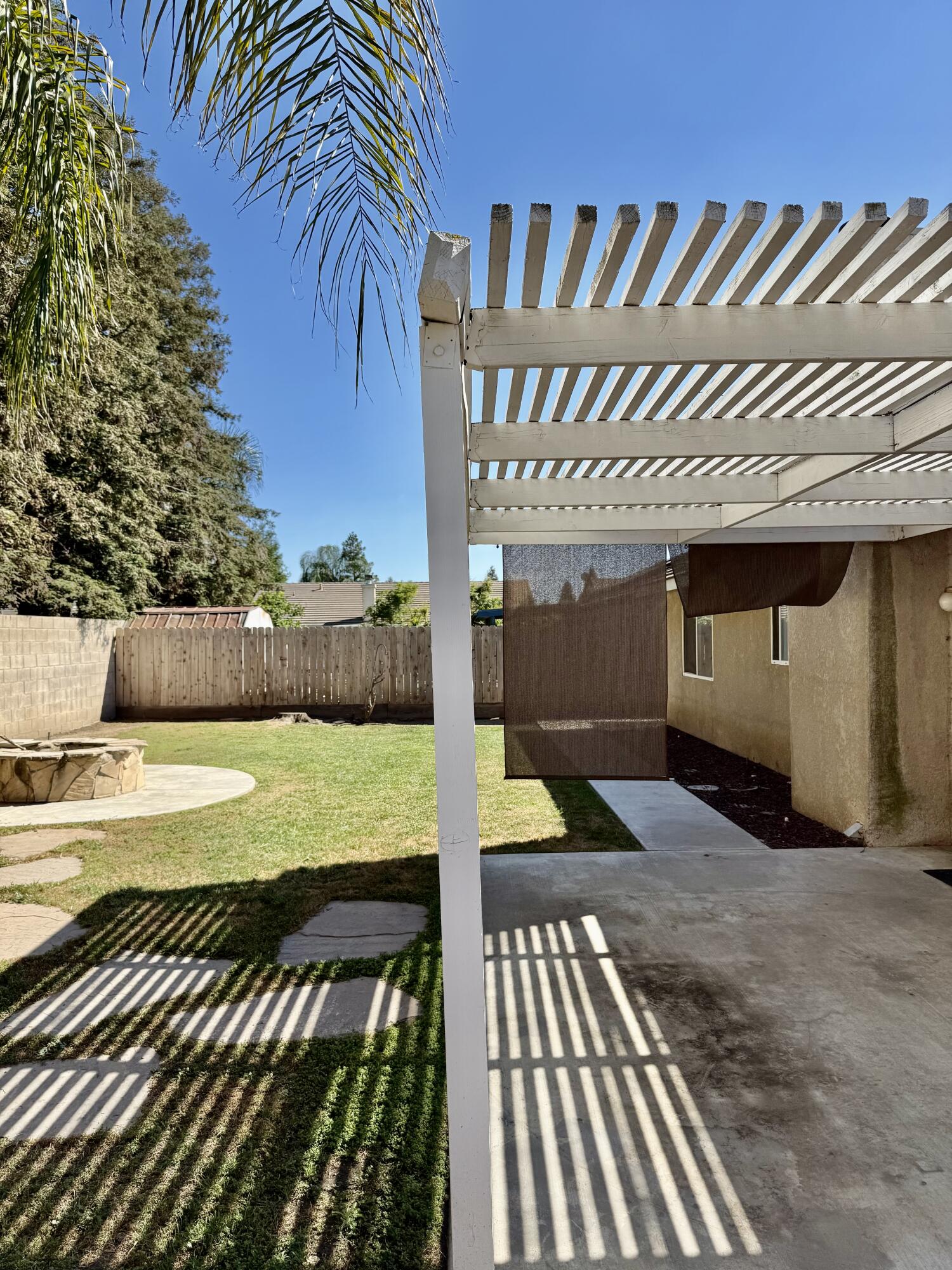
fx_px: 880
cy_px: 635
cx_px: 476
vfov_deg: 71.6
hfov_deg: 56.8
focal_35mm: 24
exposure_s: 1/3425
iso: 80
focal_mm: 6.76
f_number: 1.78
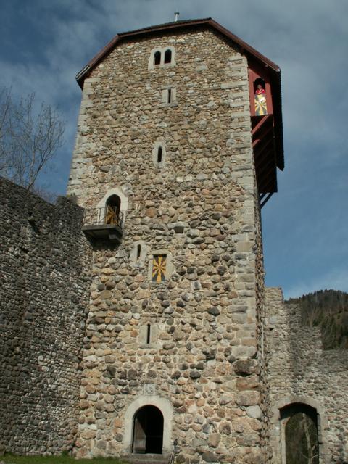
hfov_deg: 40.7
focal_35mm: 35
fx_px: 469
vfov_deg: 52.6
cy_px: 232
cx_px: 174
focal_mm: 5.86
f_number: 8
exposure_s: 1/250
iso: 50
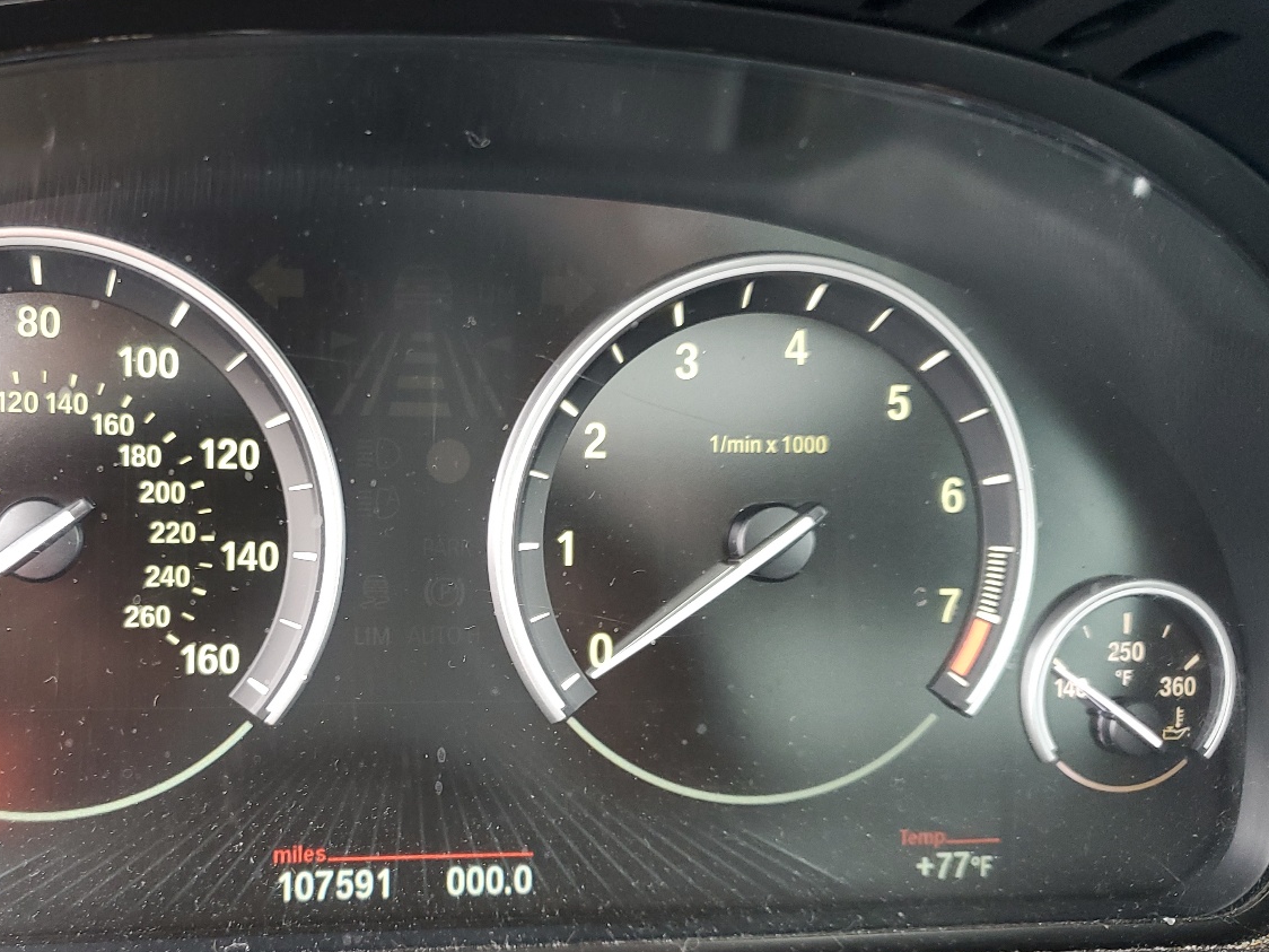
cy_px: 614
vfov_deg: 38.3
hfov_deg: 49.0
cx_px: 387
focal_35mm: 37
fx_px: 1356
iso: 88
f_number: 1.5
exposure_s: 1/60.2
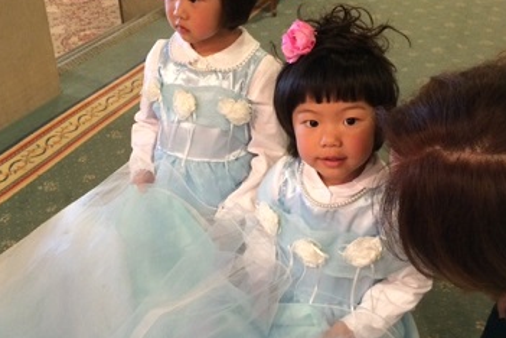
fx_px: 562
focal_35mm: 40
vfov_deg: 33.4
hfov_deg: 48.1
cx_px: 197
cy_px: 177
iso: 320
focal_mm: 4.12
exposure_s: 1/17
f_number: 2.2
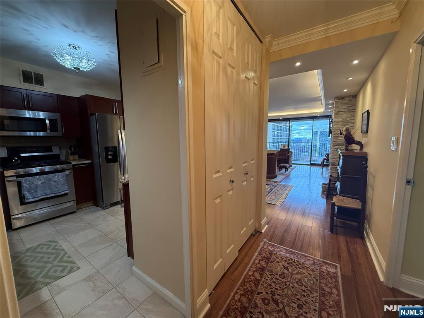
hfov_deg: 102.1
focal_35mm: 14
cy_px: 159
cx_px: 212
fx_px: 171
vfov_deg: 85.7
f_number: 2.2
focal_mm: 2.22
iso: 250
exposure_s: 1/120
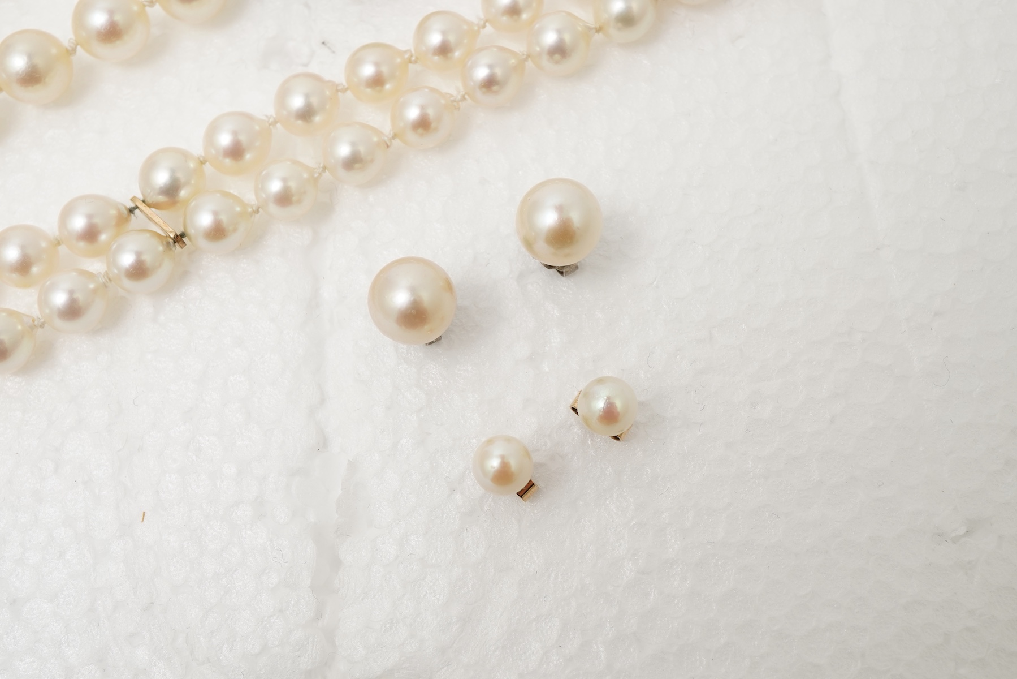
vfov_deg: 29.9
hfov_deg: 43.6
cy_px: 340
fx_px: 1271
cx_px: 508
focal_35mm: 45
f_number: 20
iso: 500
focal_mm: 30
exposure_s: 1/100
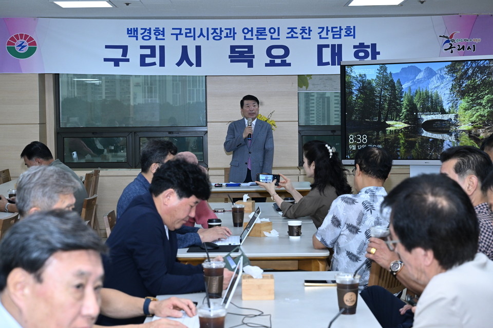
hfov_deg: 30.5
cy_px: 164
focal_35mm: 66
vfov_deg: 20.6
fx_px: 904
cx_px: 246
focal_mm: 66
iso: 2500
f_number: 8
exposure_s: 1/125
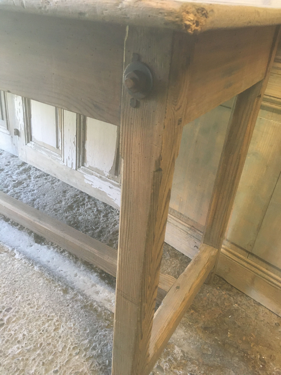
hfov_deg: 48.2
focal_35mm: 29
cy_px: 188
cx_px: 140
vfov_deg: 61.7
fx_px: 314
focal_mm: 4.15
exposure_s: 1/33
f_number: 2.2
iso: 250
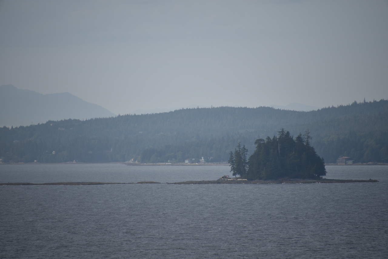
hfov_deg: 6.9
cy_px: 130
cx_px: 194
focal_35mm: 300
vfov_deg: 4.6
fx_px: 3234
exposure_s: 1/640
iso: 100
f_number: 5.6
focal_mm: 300
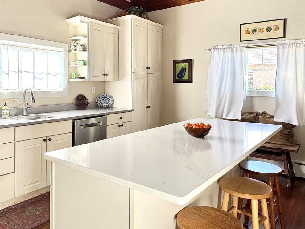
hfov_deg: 61.3
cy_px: 85
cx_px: 126
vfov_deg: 47.8
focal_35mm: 29
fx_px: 256
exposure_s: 1/99
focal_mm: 2.22
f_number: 2.2
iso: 64
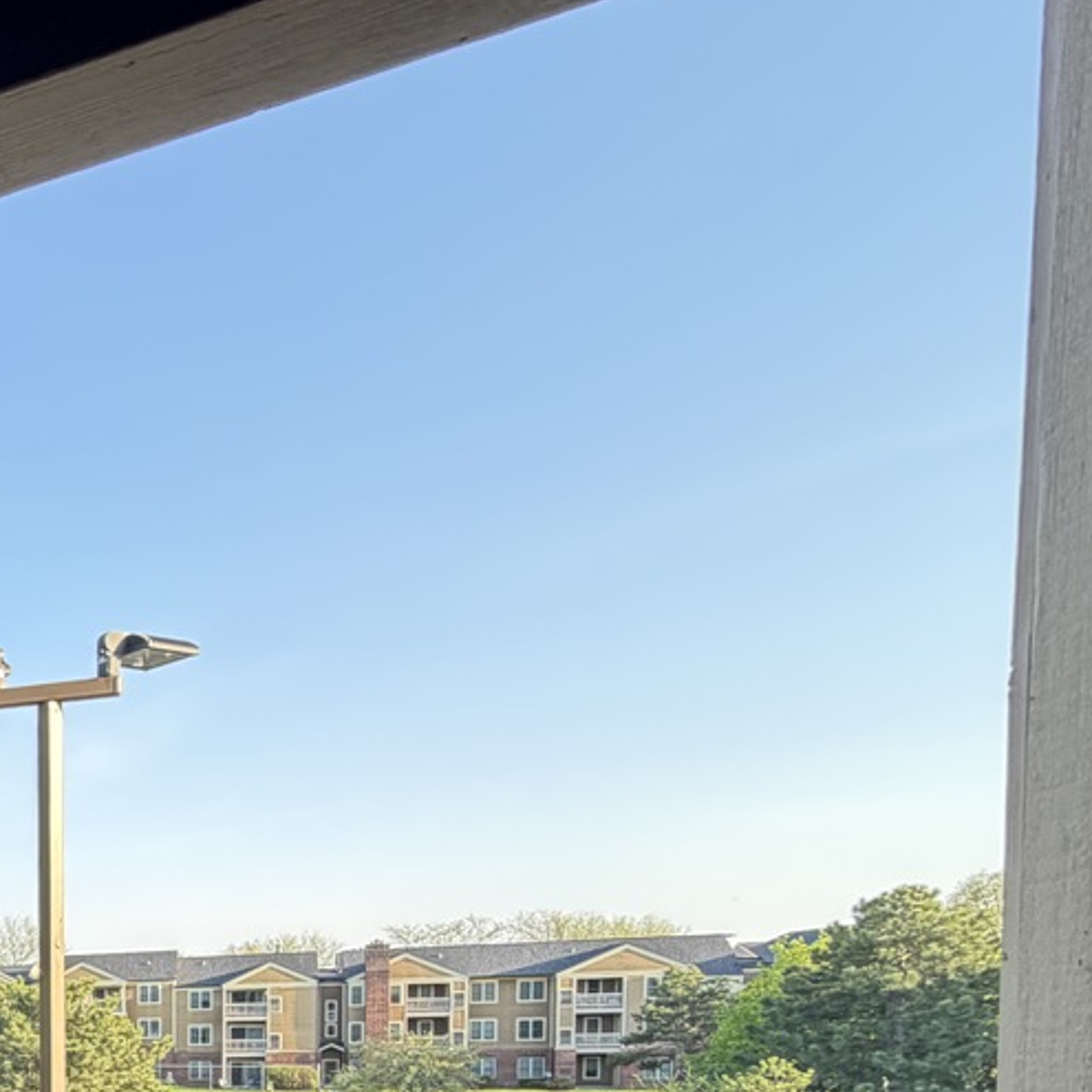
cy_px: 1092
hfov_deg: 31.8
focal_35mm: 36
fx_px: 1285
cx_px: -410
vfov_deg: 40.4
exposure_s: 1/121
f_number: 2.2
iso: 125
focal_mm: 2.22
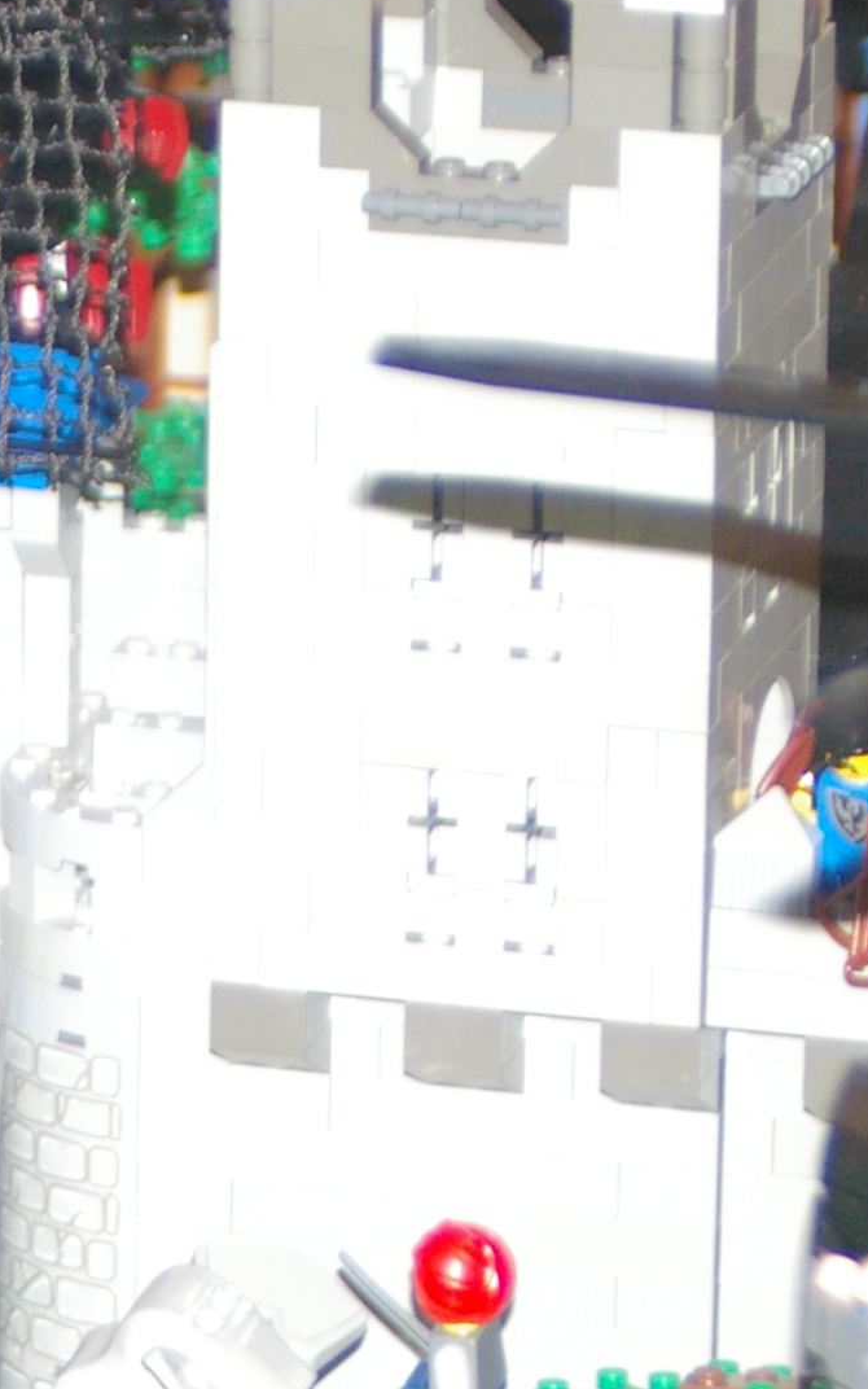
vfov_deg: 6.1
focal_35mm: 343
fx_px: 12982
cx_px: -771
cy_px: 1027
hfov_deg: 3.8
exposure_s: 1/90
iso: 800
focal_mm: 80
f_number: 5.6
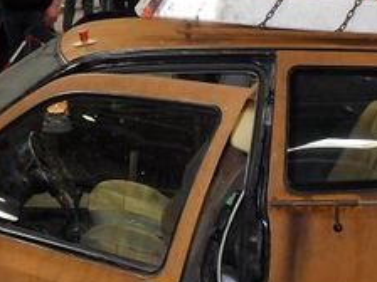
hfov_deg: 24.4
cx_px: 145
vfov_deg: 18.3
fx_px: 871
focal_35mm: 80
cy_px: 223
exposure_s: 1/45
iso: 200
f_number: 2.8
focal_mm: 6
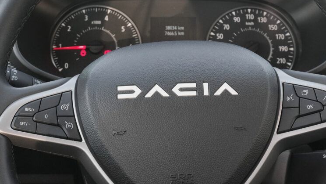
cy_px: 90
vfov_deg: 12.4
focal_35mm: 98
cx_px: 182
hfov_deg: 21.8
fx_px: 847
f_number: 9
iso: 2000
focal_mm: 45
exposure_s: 1/100
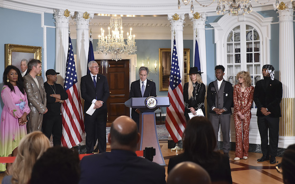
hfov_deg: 41.4
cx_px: 145
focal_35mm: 49
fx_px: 390
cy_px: 84
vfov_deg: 26.6
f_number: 2.8
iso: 1600
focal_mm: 31
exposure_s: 1/250
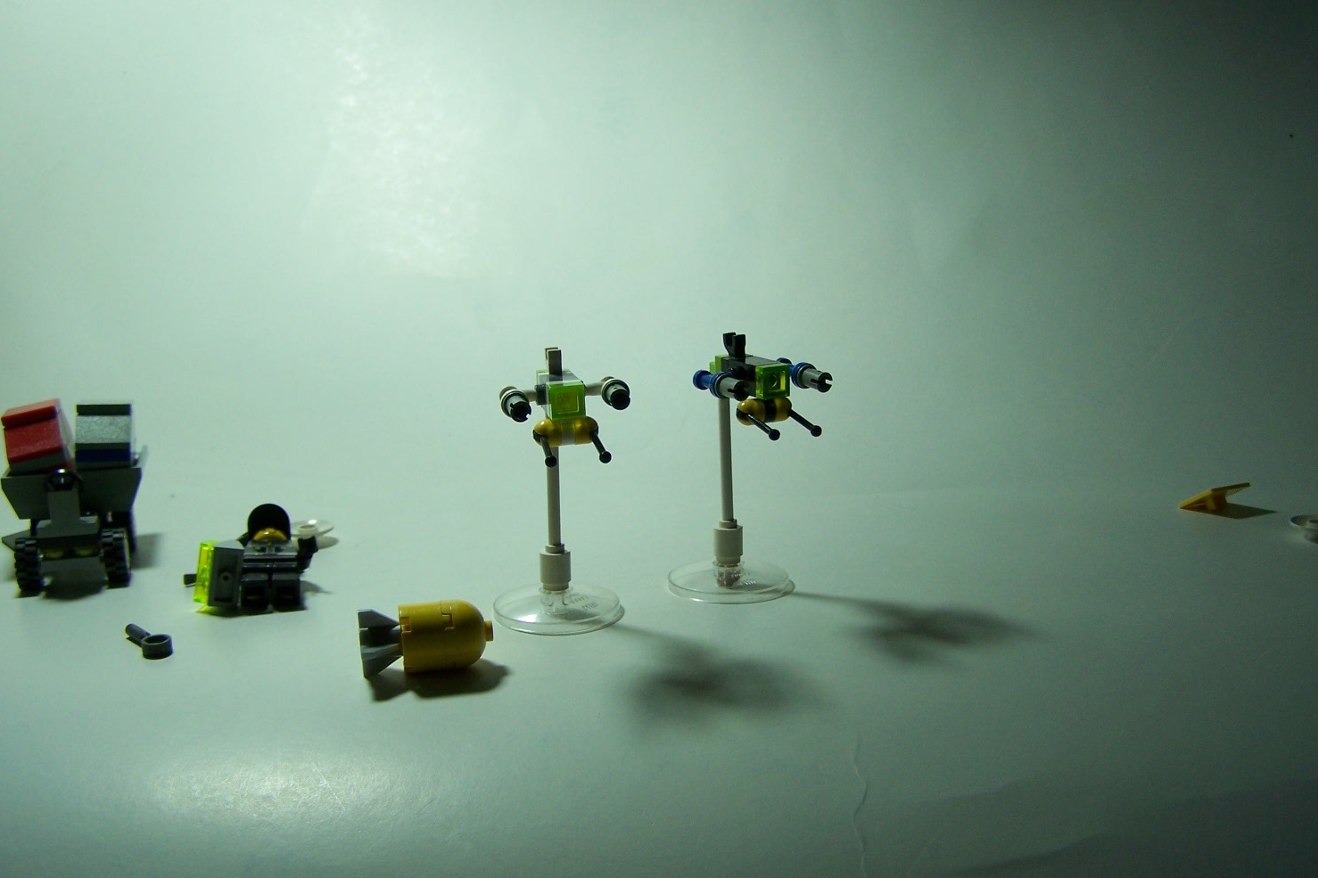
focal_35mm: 40
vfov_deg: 33.4
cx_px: 665
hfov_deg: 48.5
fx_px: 1464
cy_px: 428
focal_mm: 6.3
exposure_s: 1/100
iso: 80
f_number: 2.8
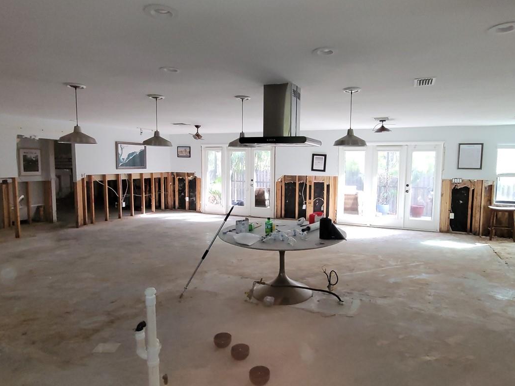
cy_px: 185
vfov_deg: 65.9
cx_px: 275
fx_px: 298
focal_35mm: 20
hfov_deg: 81.6
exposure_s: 1/60
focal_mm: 2.2
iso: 320
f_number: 2.2
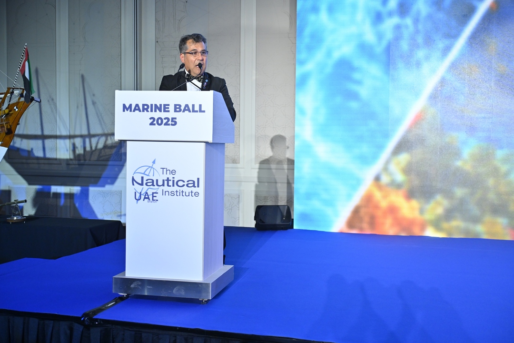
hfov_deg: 44.5
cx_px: 257
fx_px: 628
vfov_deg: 30.5
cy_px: 172
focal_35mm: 44
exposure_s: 1/160
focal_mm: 44
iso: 1600
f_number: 3.5
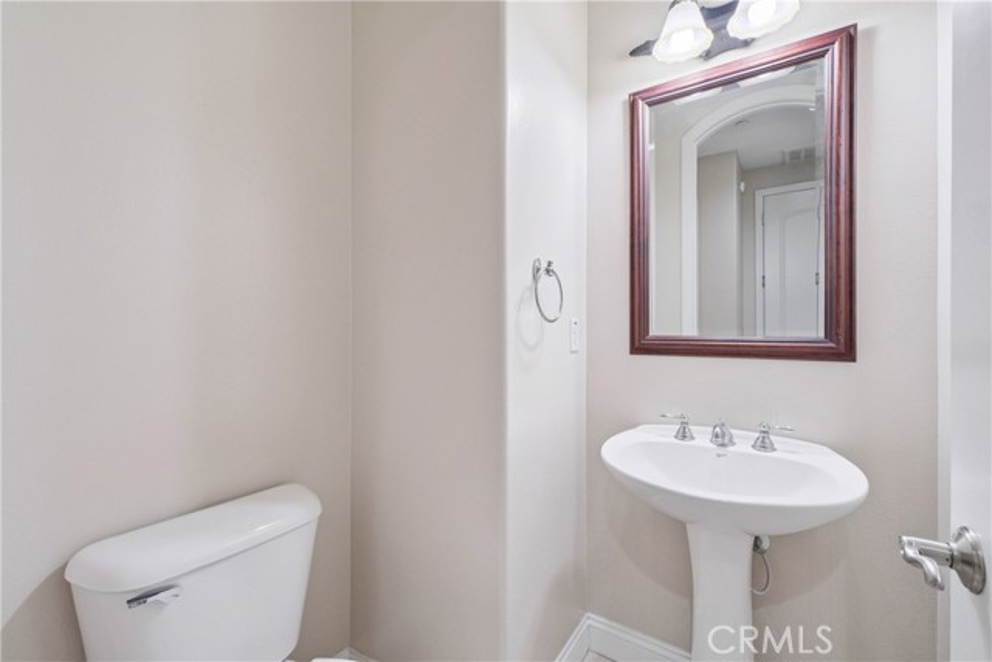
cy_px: 331
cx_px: 496
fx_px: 413
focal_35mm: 15
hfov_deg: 100.4
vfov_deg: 77.4
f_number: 8
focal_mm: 10
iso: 500
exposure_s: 1/15
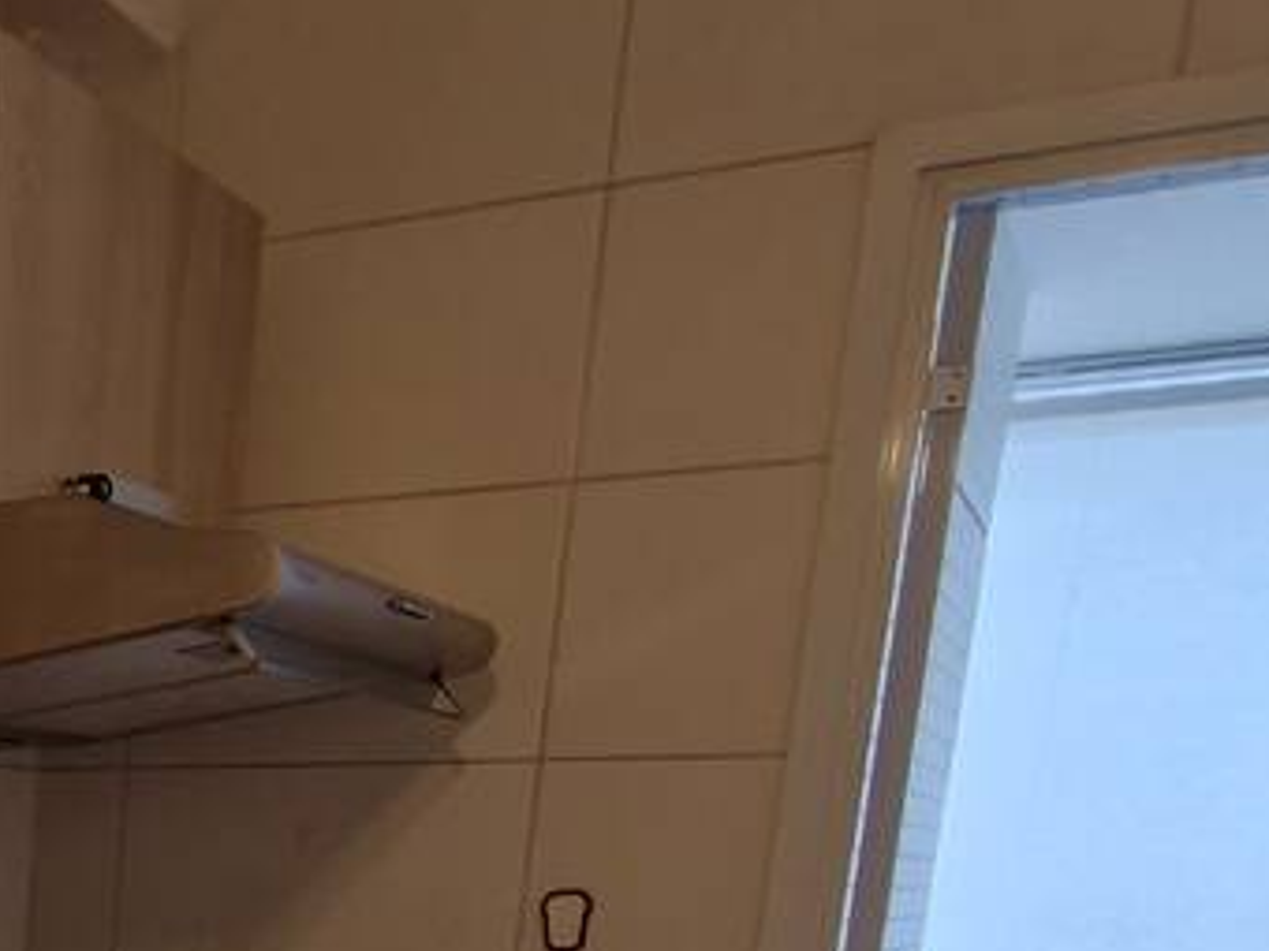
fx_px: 2016
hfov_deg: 27.4
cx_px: -496
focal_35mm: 55
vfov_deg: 22.4
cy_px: 1380
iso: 64
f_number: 2.2
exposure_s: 1/60
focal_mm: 1.74
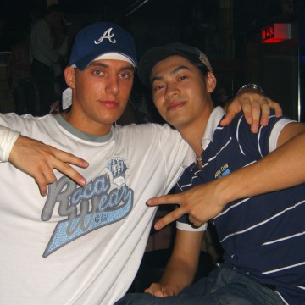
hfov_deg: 30.5
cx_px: 132
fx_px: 558
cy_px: 175
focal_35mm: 56
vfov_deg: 30.5
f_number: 2.8
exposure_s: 1/60
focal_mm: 7.9
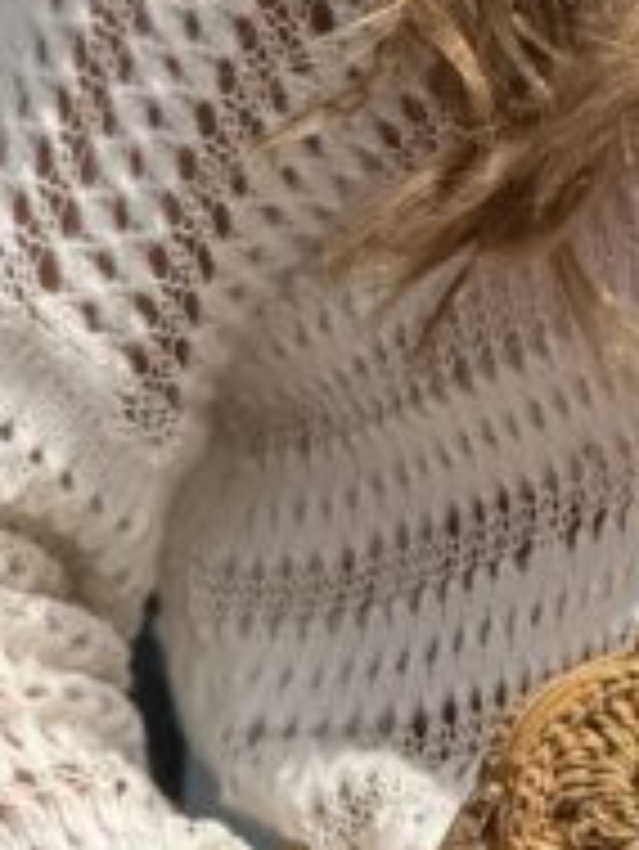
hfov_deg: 2.9
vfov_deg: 3.9
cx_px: 1102
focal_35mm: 507
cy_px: -211
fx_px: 12465
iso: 50
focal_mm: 15.66
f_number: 2.8
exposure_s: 1/1451
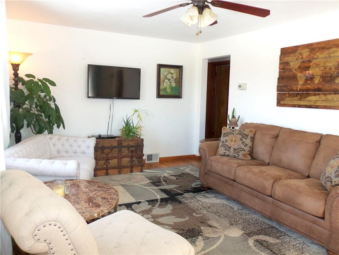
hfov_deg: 63.4
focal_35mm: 28
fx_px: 274
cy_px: 128
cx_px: 170
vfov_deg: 49.7
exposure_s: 1/60
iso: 200
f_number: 3.3
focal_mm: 5.1
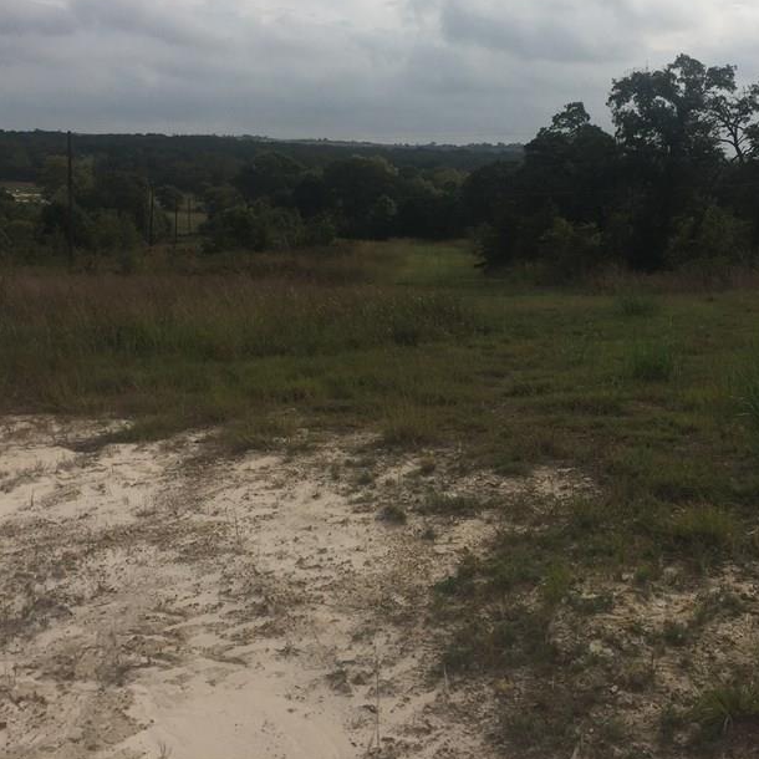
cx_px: 394
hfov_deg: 39.2
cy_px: 286
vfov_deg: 38.9
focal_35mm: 43
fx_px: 1067
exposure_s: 1/4405
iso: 32
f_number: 2.2
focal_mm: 4.15
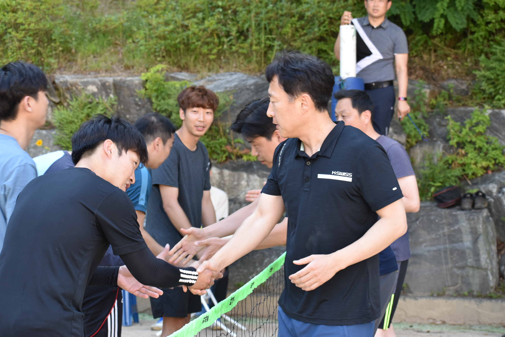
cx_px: 252
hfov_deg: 19.4
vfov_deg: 13.1
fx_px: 1474
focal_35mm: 105
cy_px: 168
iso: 400
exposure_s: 1/125
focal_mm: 70
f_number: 5.6
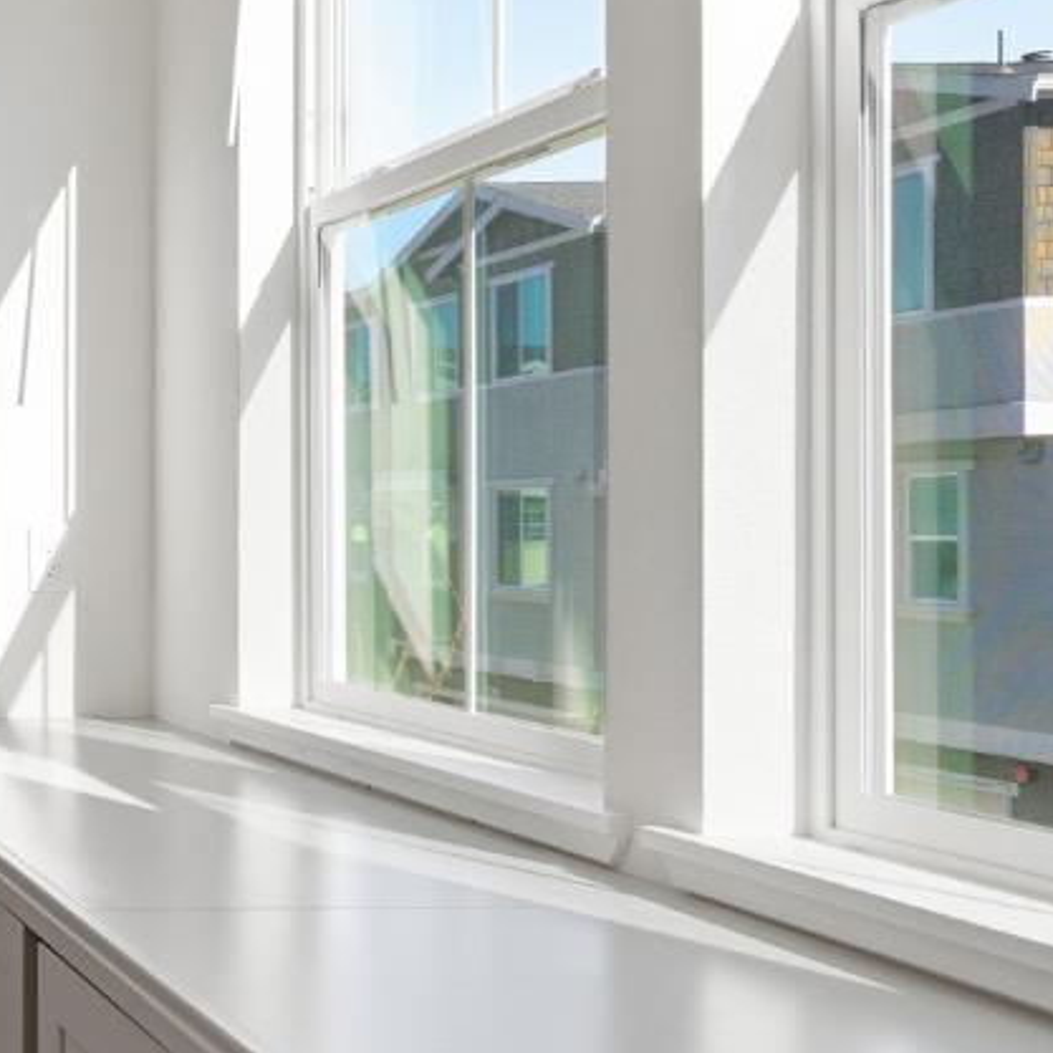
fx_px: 1686
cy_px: 523
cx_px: -442
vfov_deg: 34.7
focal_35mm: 49
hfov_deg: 26.9
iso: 100
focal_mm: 16
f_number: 11
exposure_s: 1/160
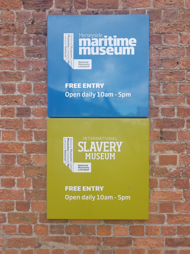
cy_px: 127
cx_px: 95
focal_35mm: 26
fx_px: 190
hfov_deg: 53.1
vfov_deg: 67.3
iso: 50
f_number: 1.7
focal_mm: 4.2
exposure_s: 1/503
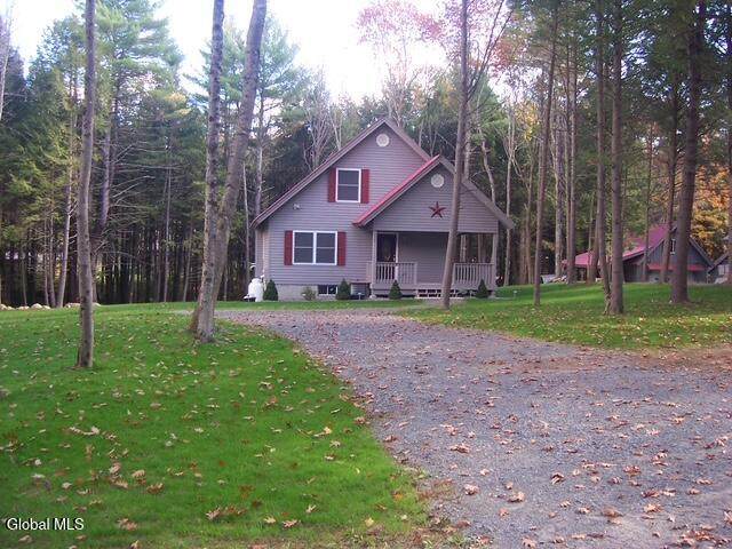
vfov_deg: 39.7
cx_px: 366
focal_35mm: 36
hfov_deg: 51.4
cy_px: 274
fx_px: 761
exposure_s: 1/90
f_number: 3
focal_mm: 6
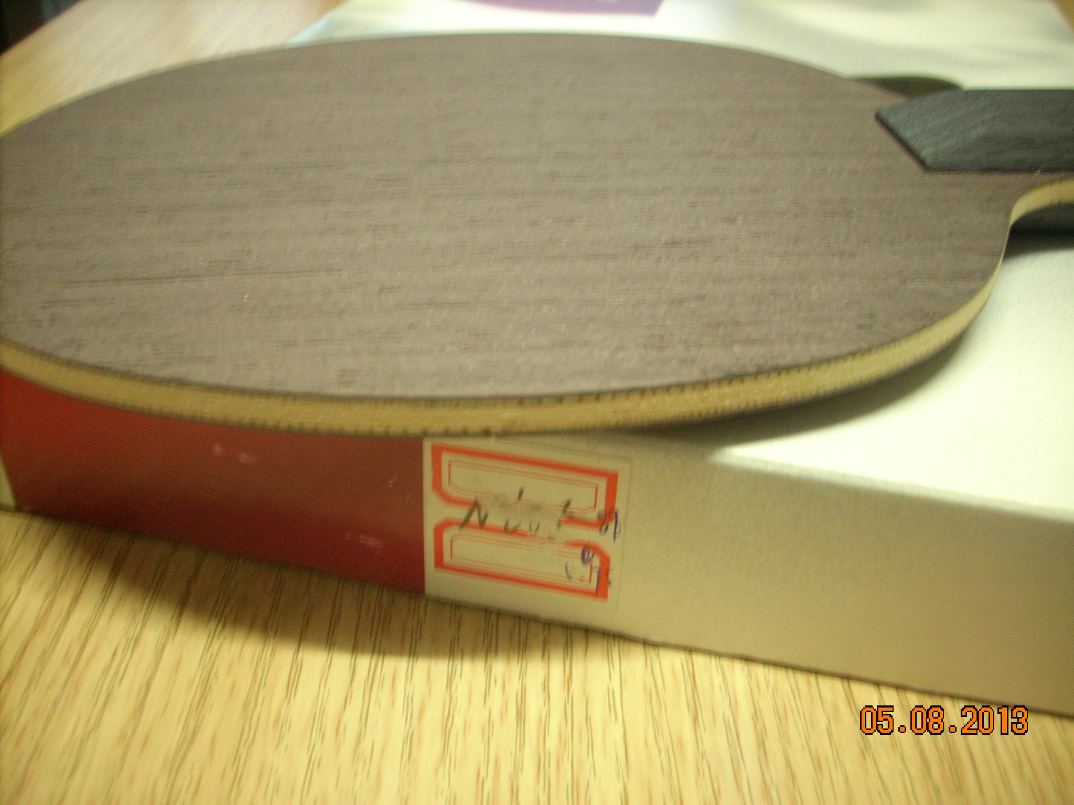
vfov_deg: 38.7
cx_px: 537
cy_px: 402
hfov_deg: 50.1
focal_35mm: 37
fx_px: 1148
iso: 208
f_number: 2.8
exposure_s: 1/4
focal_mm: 6.2
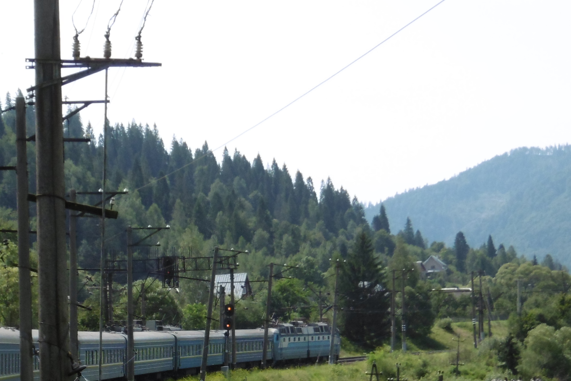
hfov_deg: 16.6
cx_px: 193
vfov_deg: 10.9
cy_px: 478
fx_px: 1951
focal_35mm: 123
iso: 100
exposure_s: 1/500
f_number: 4
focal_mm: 9.2
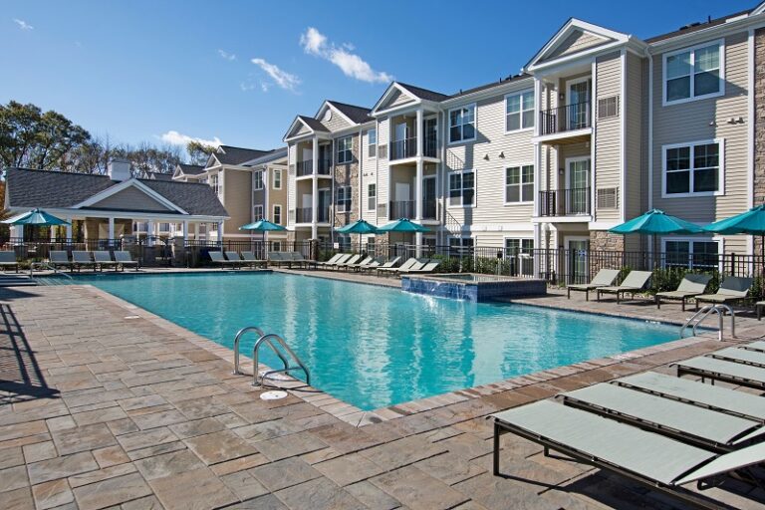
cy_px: 255
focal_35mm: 24
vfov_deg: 53.1
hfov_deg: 73.7
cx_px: 382
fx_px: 510
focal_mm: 16
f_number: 8
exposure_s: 1/1000
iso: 400
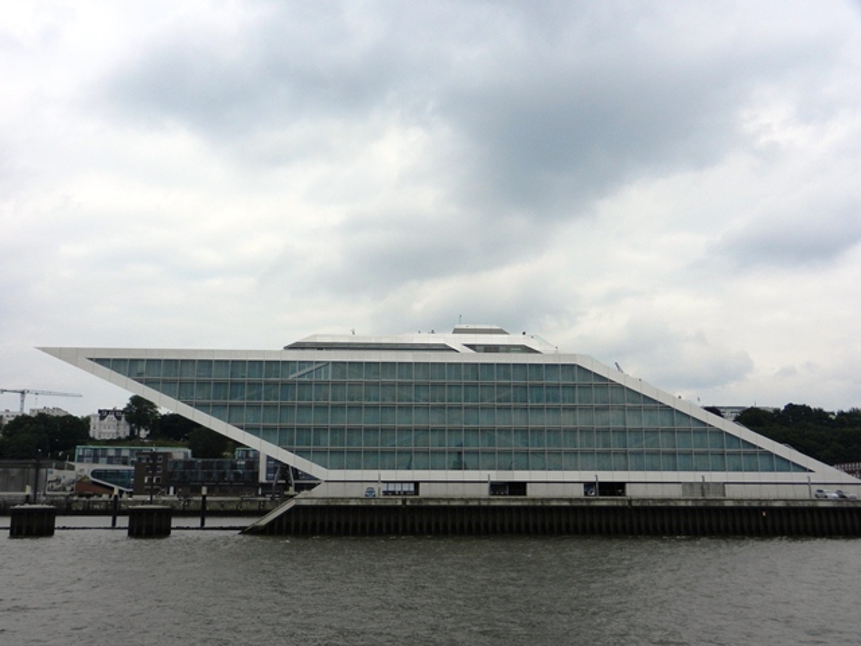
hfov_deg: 55.4
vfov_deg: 42.9
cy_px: 323
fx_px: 821
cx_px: 430
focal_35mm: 33
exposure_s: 1/1600
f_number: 3.8
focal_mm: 5.9
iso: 160
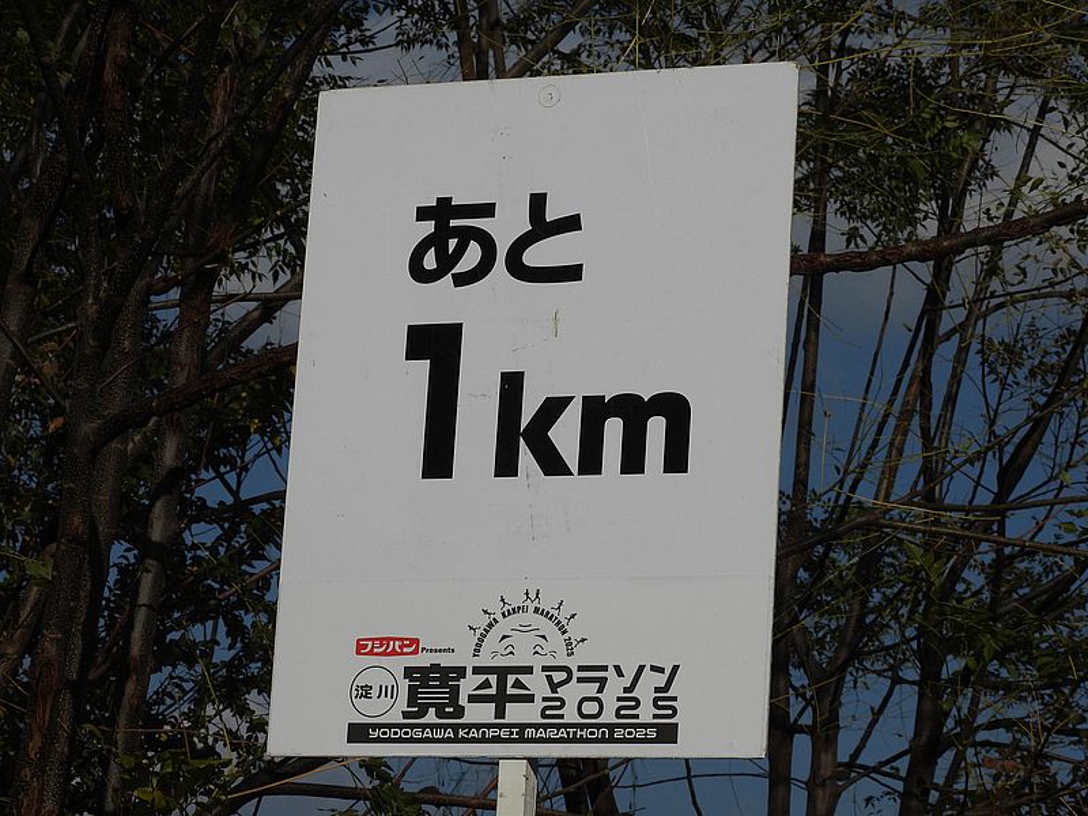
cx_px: 544
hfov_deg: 15.8
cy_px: 408
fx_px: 3929
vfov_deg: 11.9
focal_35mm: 125
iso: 100
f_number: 6.3
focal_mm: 22.3
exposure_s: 1/1600
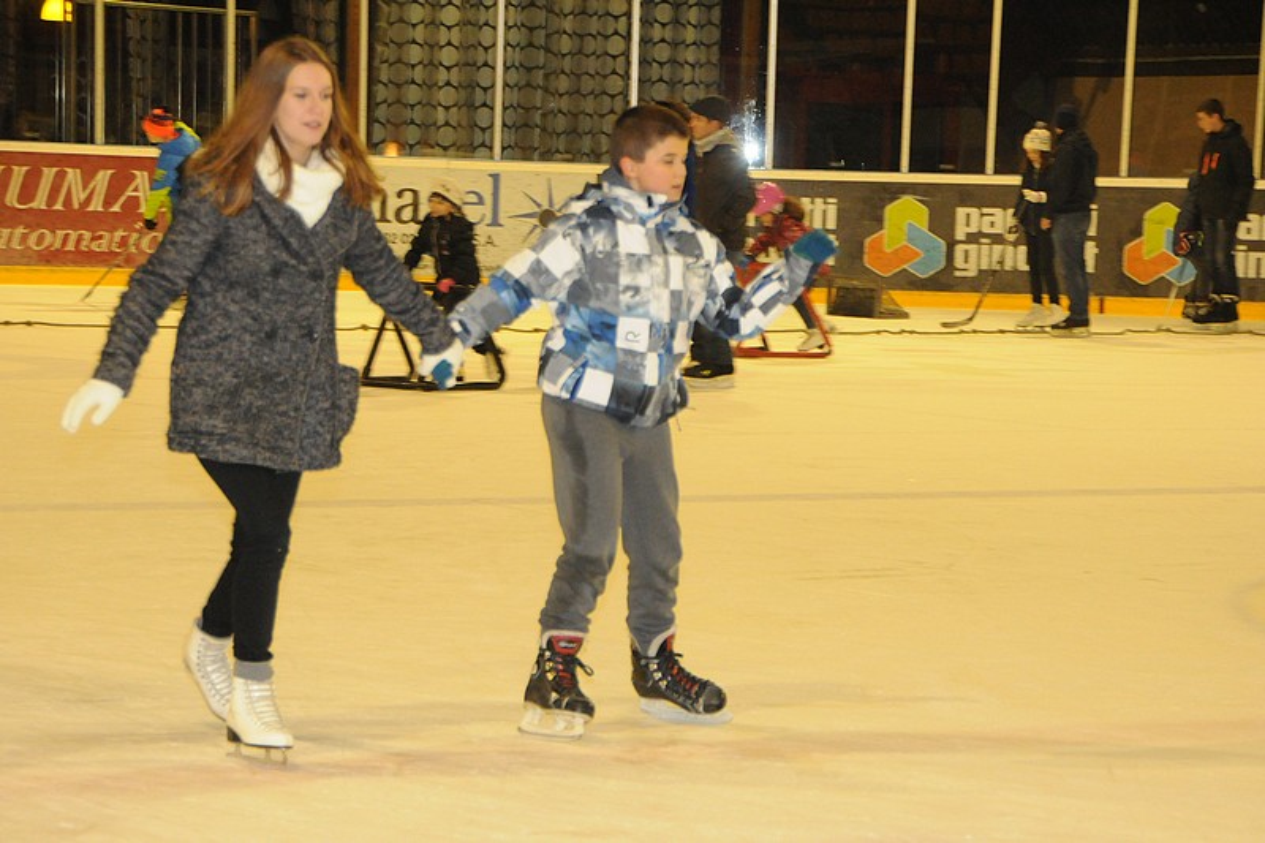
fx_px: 4321
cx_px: 632
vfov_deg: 11.1
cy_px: 422
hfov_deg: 16.7
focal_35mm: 123
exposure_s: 1/125
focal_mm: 82
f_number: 5.6
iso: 2000
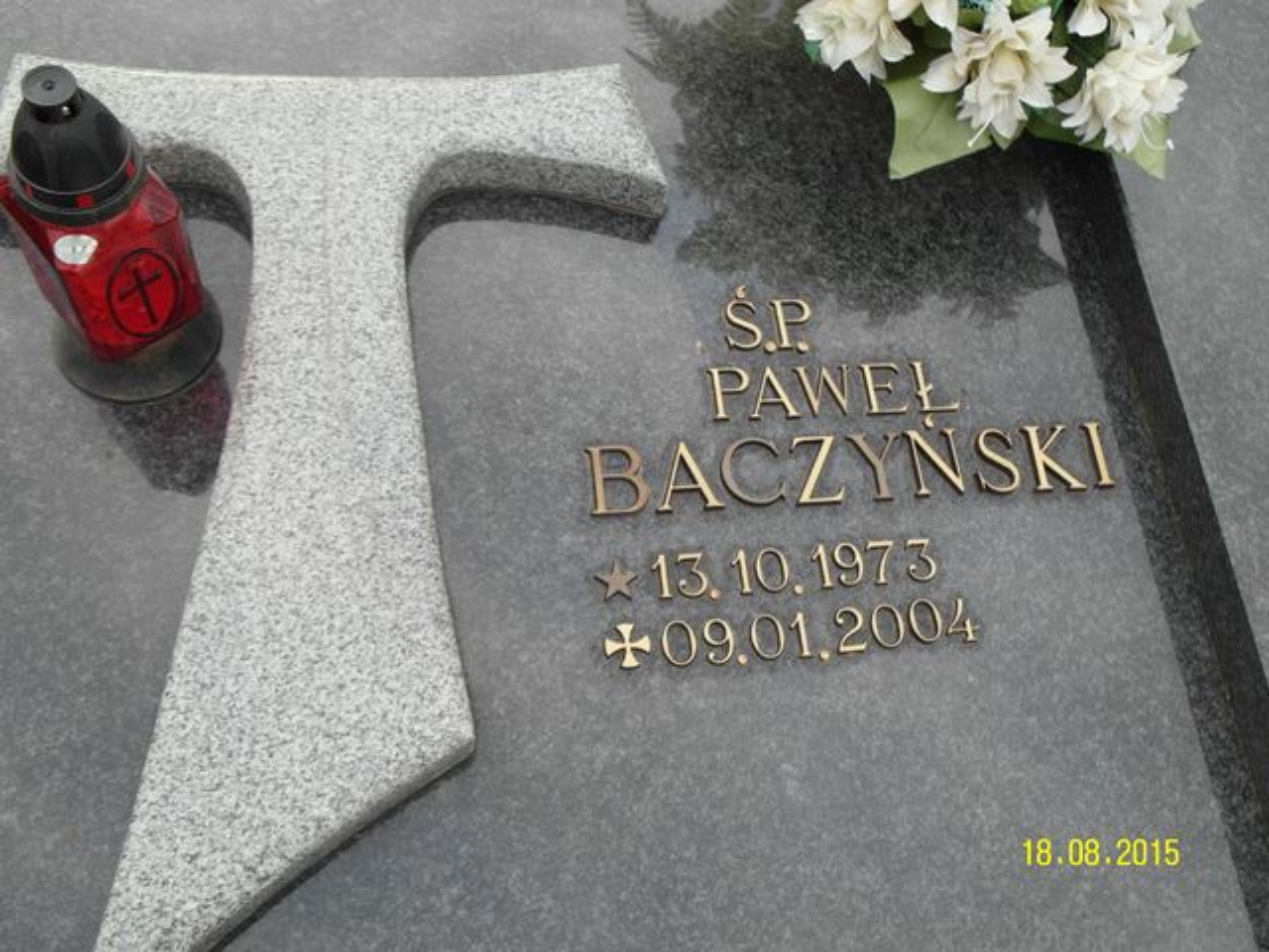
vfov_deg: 39.7
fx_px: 1320
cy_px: 476
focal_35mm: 36
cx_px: 634
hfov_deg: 51.4
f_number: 3.7
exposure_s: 1/90
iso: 100
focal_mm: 7.8
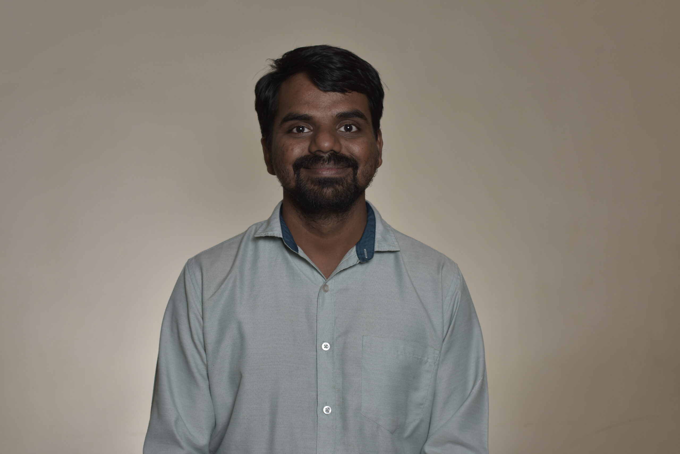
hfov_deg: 39.6
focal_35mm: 50
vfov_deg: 27.0
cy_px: 227
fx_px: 945
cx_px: 340
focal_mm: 50
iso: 320
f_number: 6.3
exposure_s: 1/200
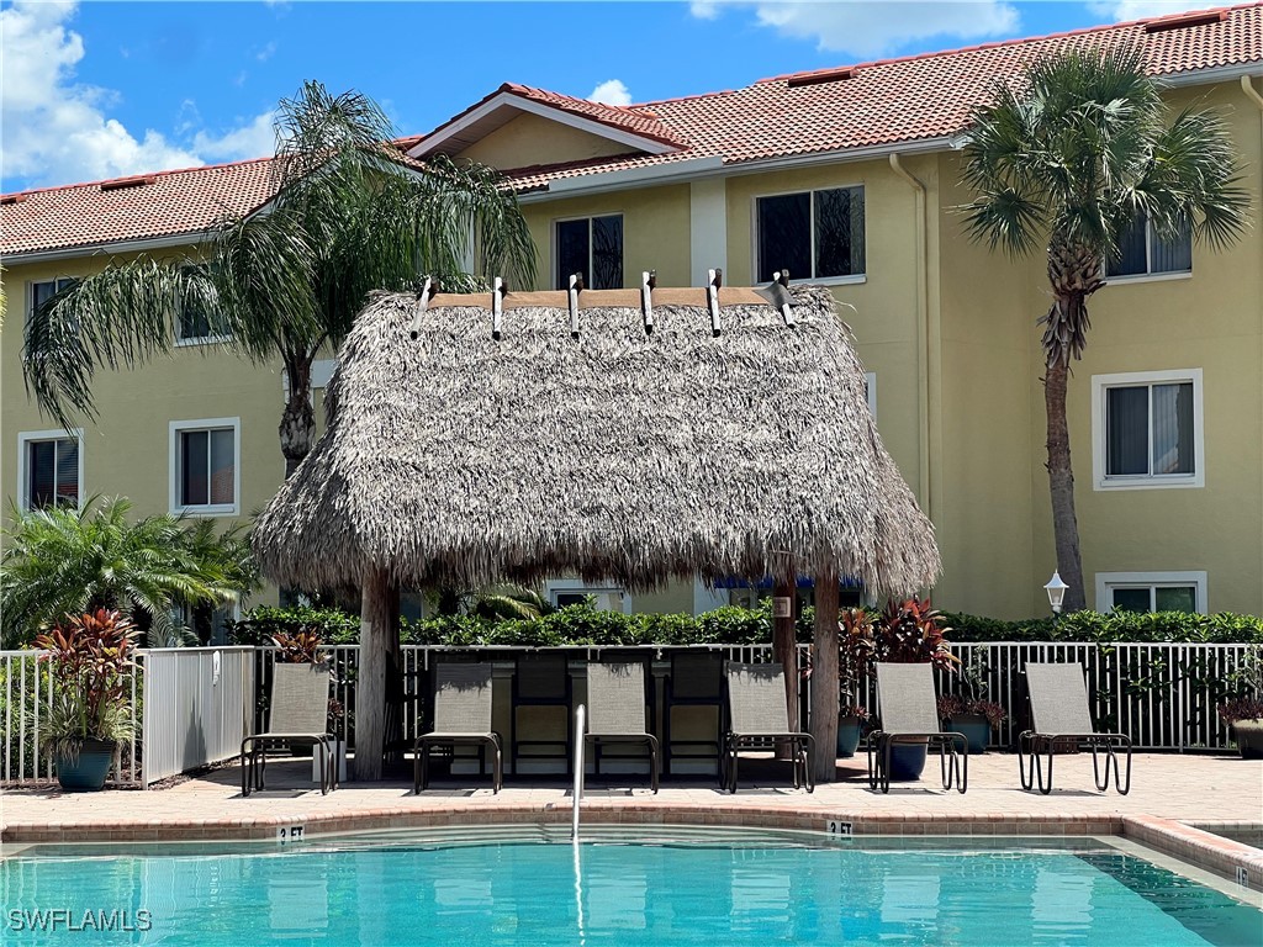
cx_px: 632
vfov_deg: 19.1
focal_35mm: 77
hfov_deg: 25.3
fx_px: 2809
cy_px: 474
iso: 32
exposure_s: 1/652
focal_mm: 9
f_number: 2.8
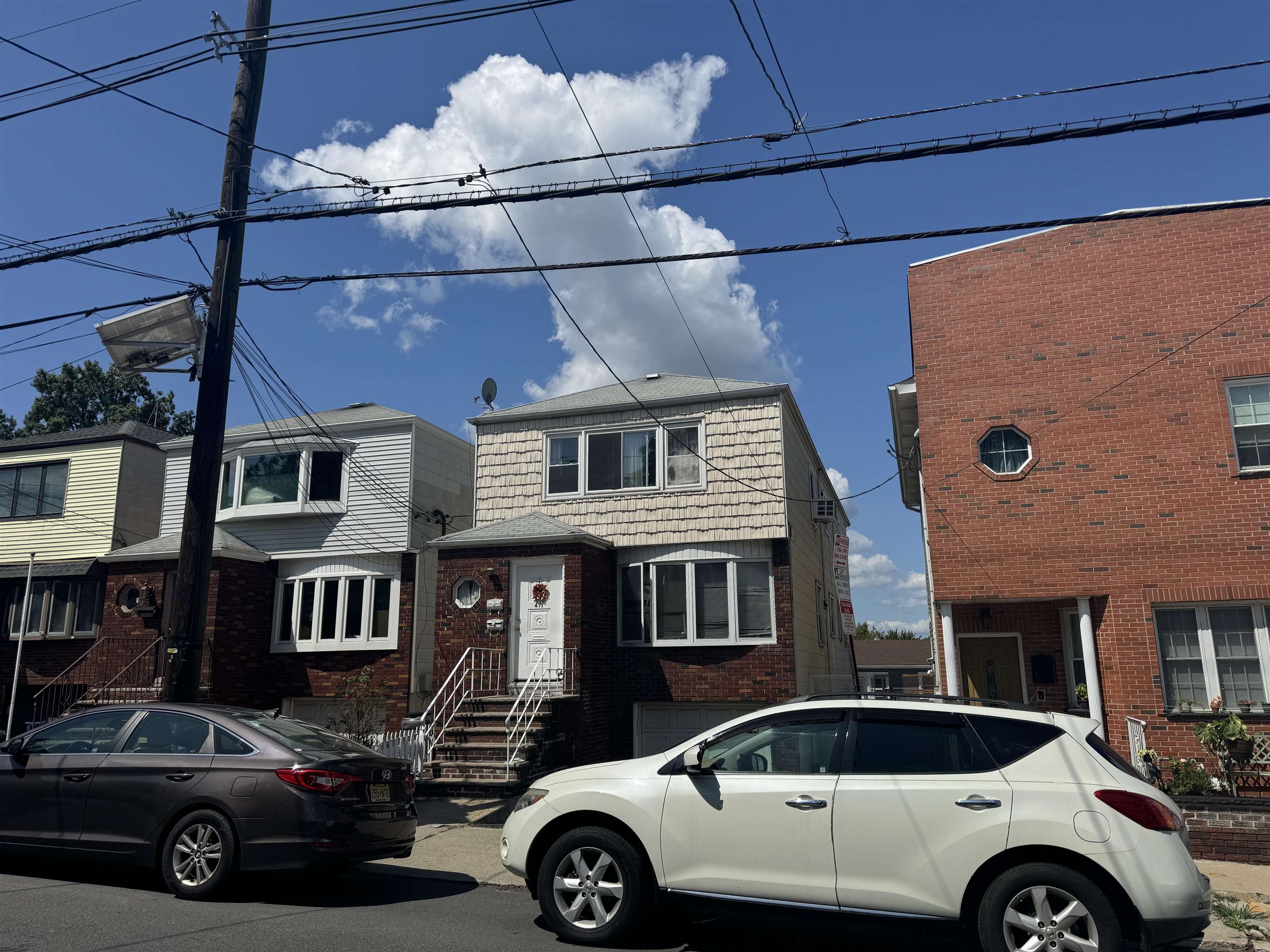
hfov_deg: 71.6
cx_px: 635
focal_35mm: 24
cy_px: 476
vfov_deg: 56.8
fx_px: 881
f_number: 1.78
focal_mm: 6.76
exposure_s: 1/7937
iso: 80
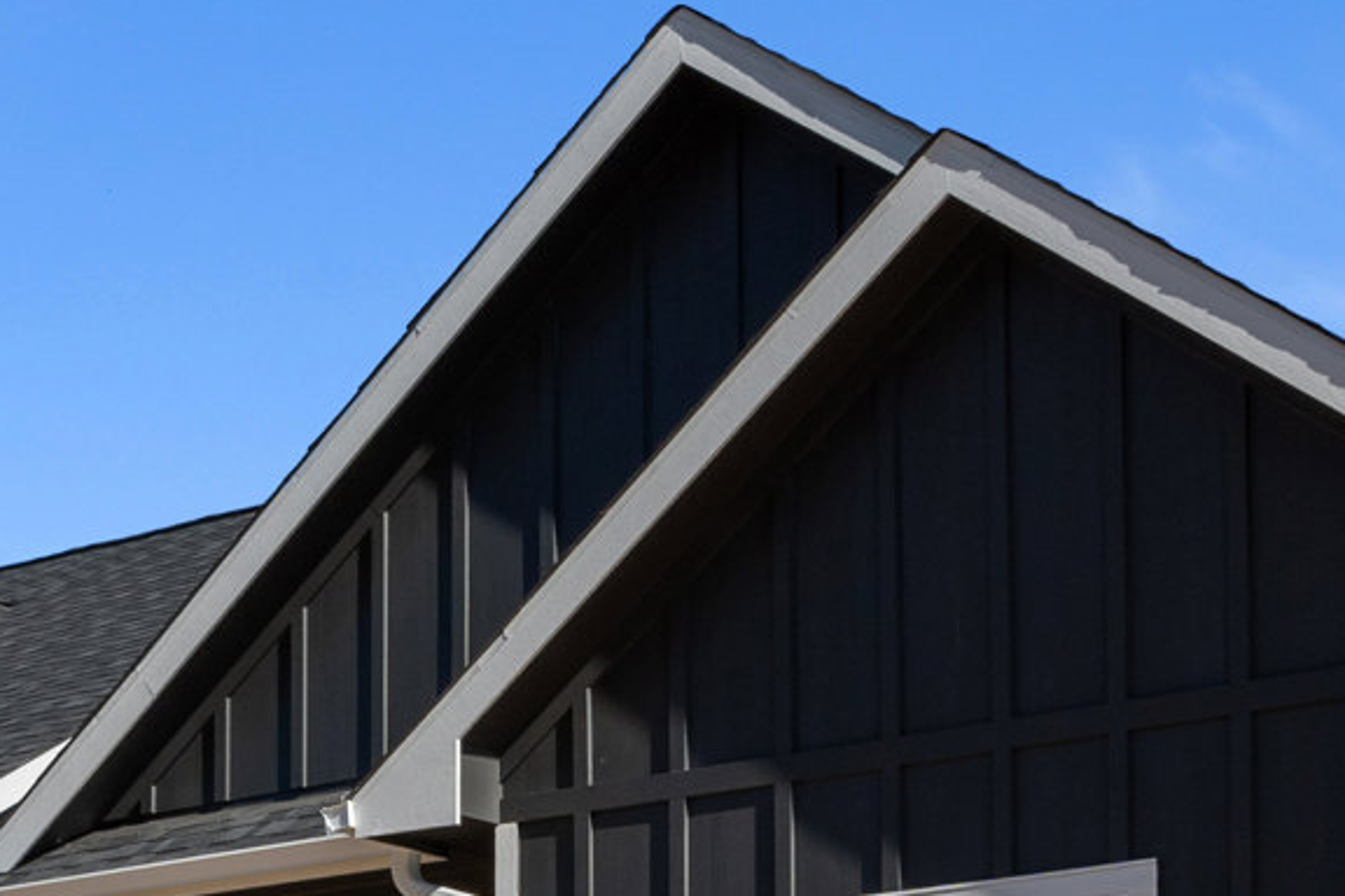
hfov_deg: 25.2
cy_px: 1234
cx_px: 399
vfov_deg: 16.0
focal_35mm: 80
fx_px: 2989
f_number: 8
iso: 100
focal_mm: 16
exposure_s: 1/400
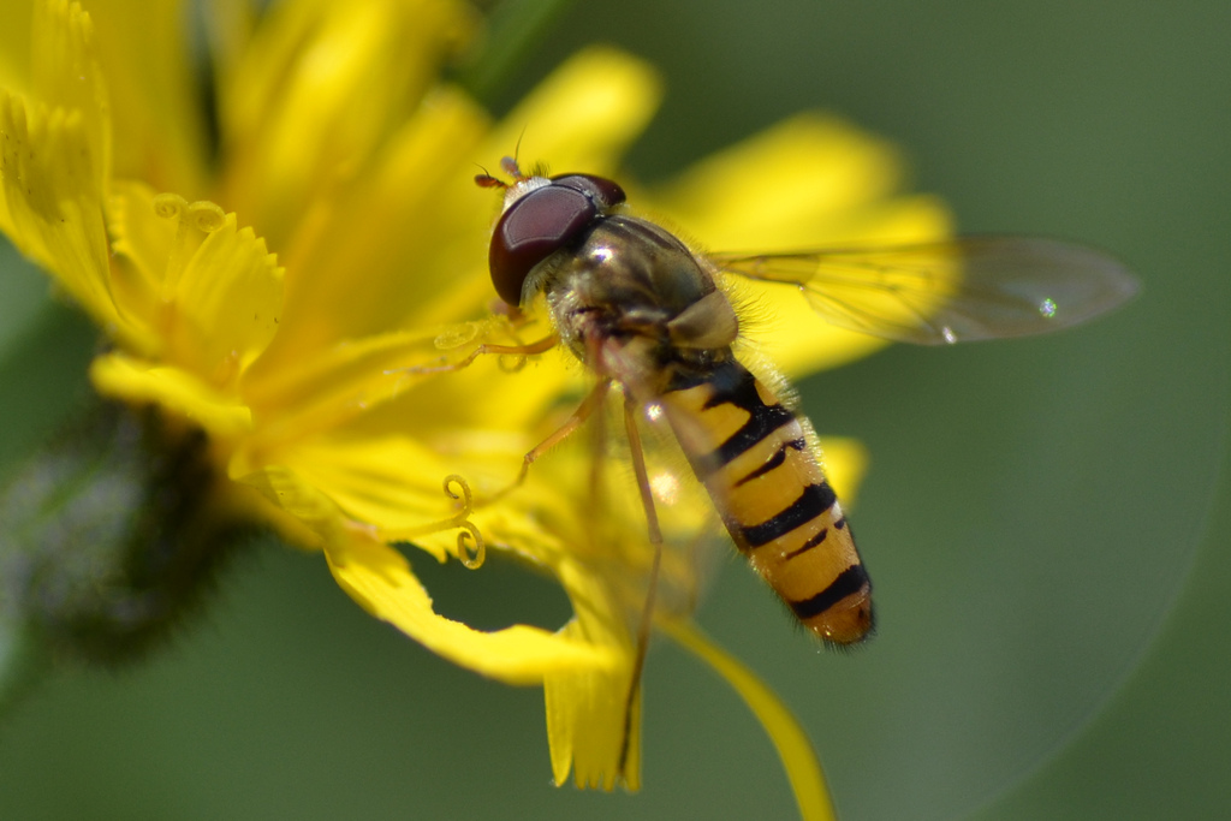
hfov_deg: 15.2
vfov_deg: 10.2
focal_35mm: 135
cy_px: 410
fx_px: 4617
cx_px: 616
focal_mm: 90
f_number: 4
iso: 140
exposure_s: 1/1500
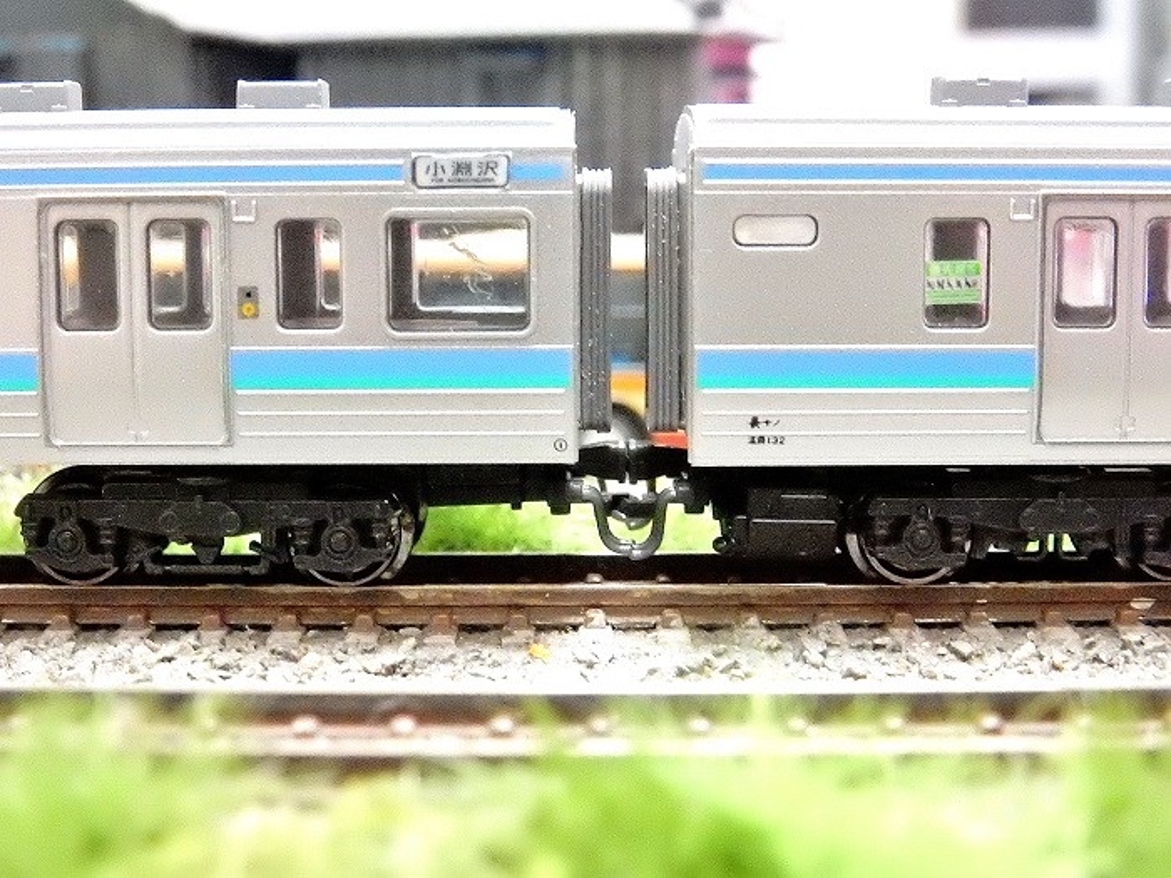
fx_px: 2030
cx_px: 586
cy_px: 439
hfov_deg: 32.2
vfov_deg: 24.4
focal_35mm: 60
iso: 3200
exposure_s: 1/20
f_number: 4.5
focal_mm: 10.7
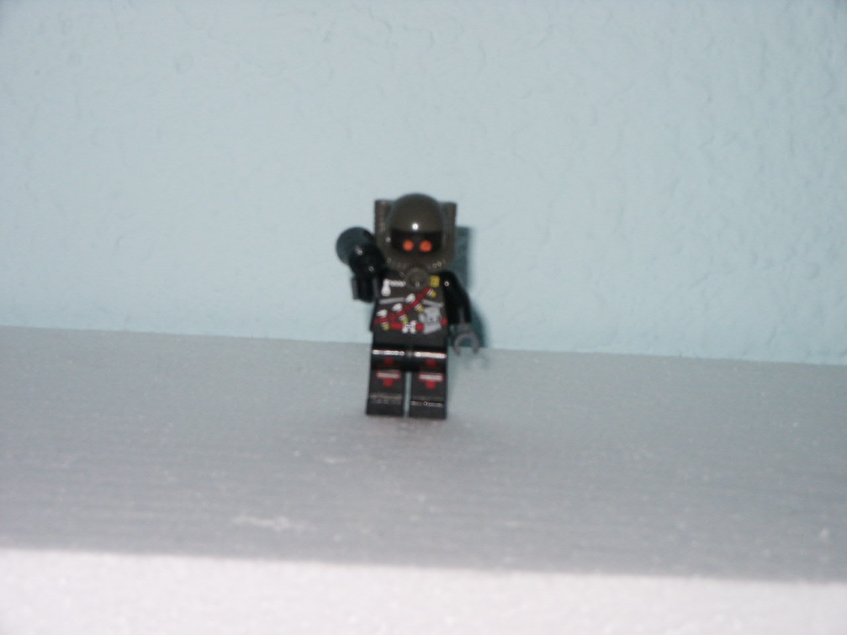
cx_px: 424
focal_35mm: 139
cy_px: 318
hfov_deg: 14.2
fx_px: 3401
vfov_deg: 10.7
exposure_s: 1/125
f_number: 8
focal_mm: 28.23
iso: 200
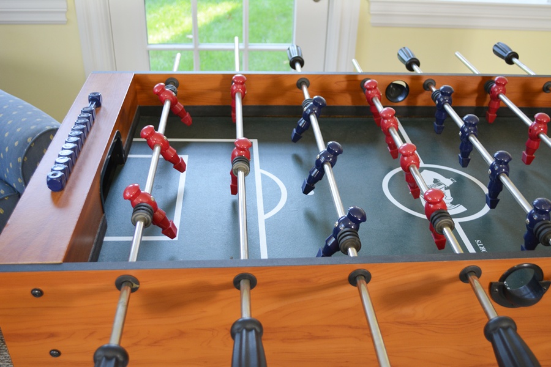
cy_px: 184
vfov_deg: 36.9
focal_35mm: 36
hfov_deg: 53.1
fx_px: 551
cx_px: 276
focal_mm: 24
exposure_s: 1/60
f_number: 4
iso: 560
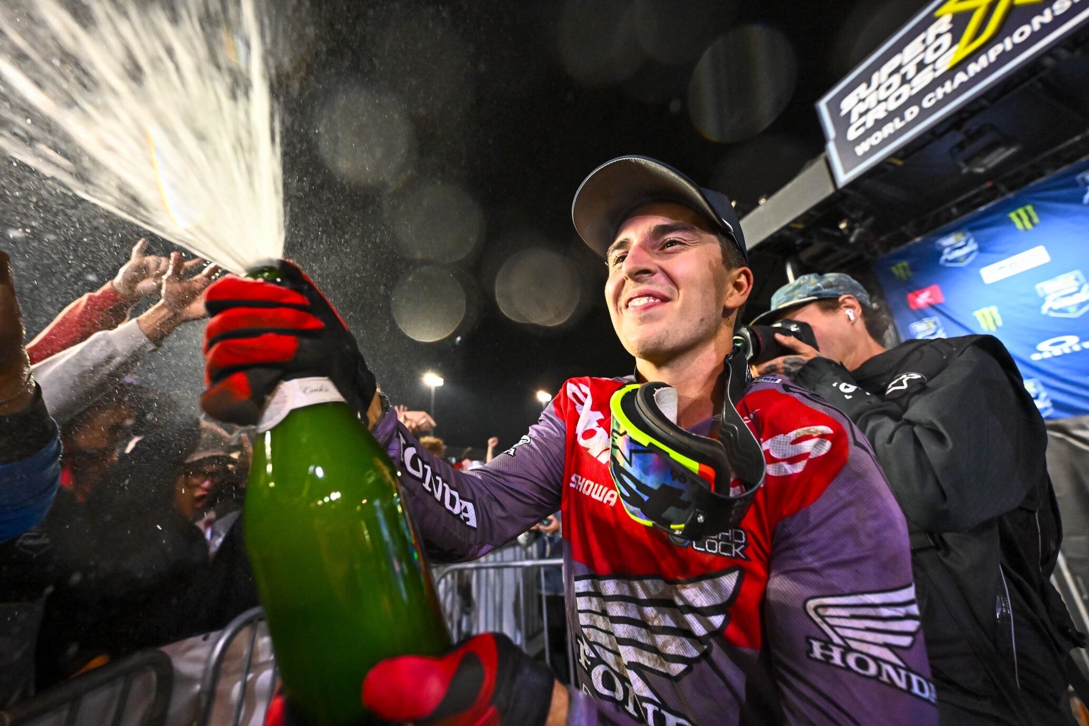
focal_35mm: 14
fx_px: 423
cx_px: 544
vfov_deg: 81.2
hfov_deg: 104.3
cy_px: 363
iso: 6400
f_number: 3.5
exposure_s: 1/500
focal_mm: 14
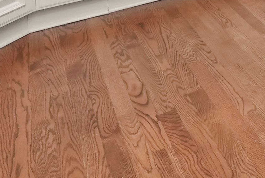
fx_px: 442
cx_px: 490
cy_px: -198
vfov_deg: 16.3
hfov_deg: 21.0
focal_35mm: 60
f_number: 13
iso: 2000
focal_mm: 12
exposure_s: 1/20
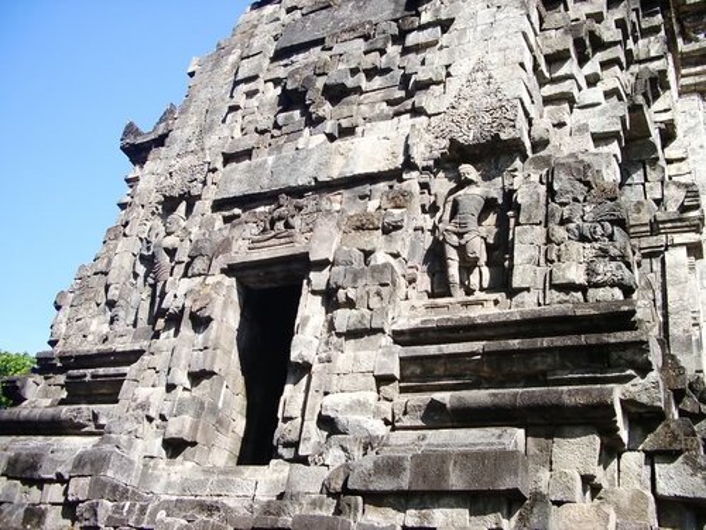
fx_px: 714
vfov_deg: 40.7
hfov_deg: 52.6
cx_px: 353
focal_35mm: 35
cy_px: 265
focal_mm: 5.8
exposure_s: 1/400
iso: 80
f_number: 2.6
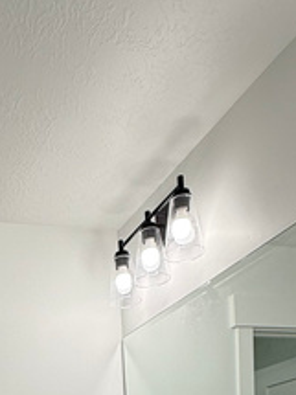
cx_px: 57
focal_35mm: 50
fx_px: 571
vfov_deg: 27.8
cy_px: 573
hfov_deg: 28.4
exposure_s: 1/120
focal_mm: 2.22
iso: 50
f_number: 2.2
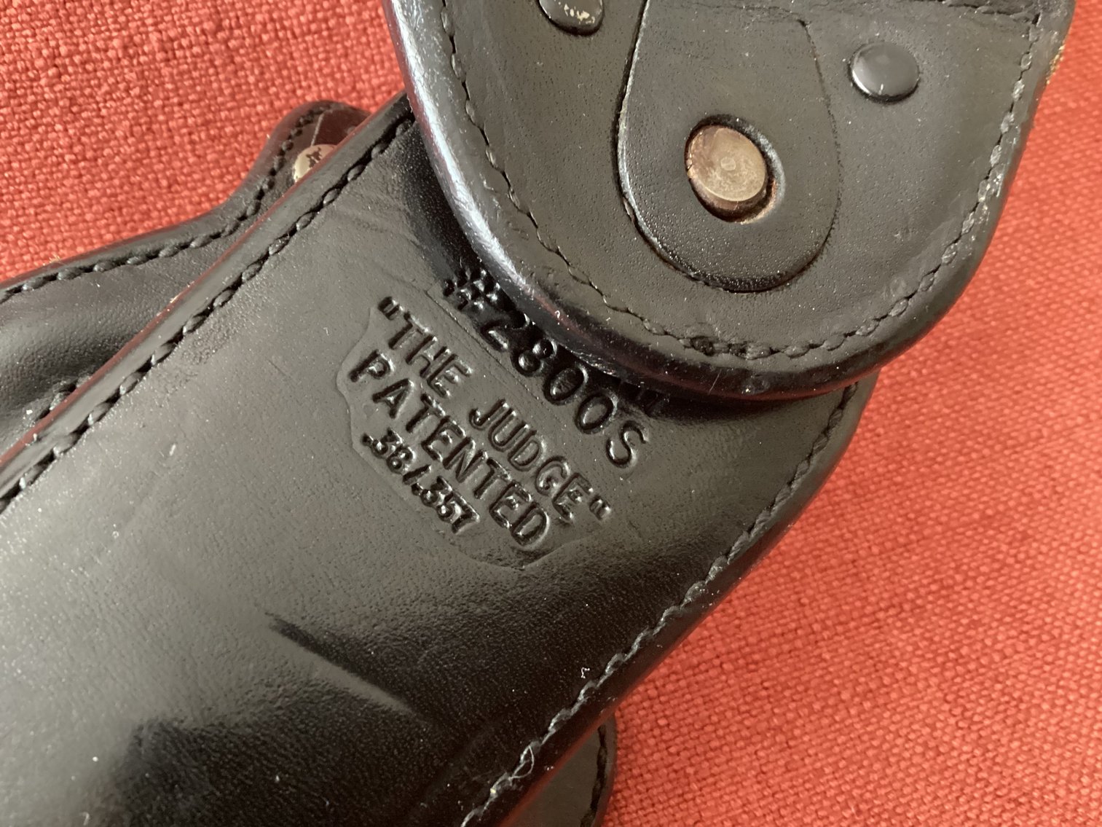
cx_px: 551
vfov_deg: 45.4
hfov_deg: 58.3
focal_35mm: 31
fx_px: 987
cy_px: 414
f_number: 2.4
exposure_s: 1/24
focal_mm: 3.3
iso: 640
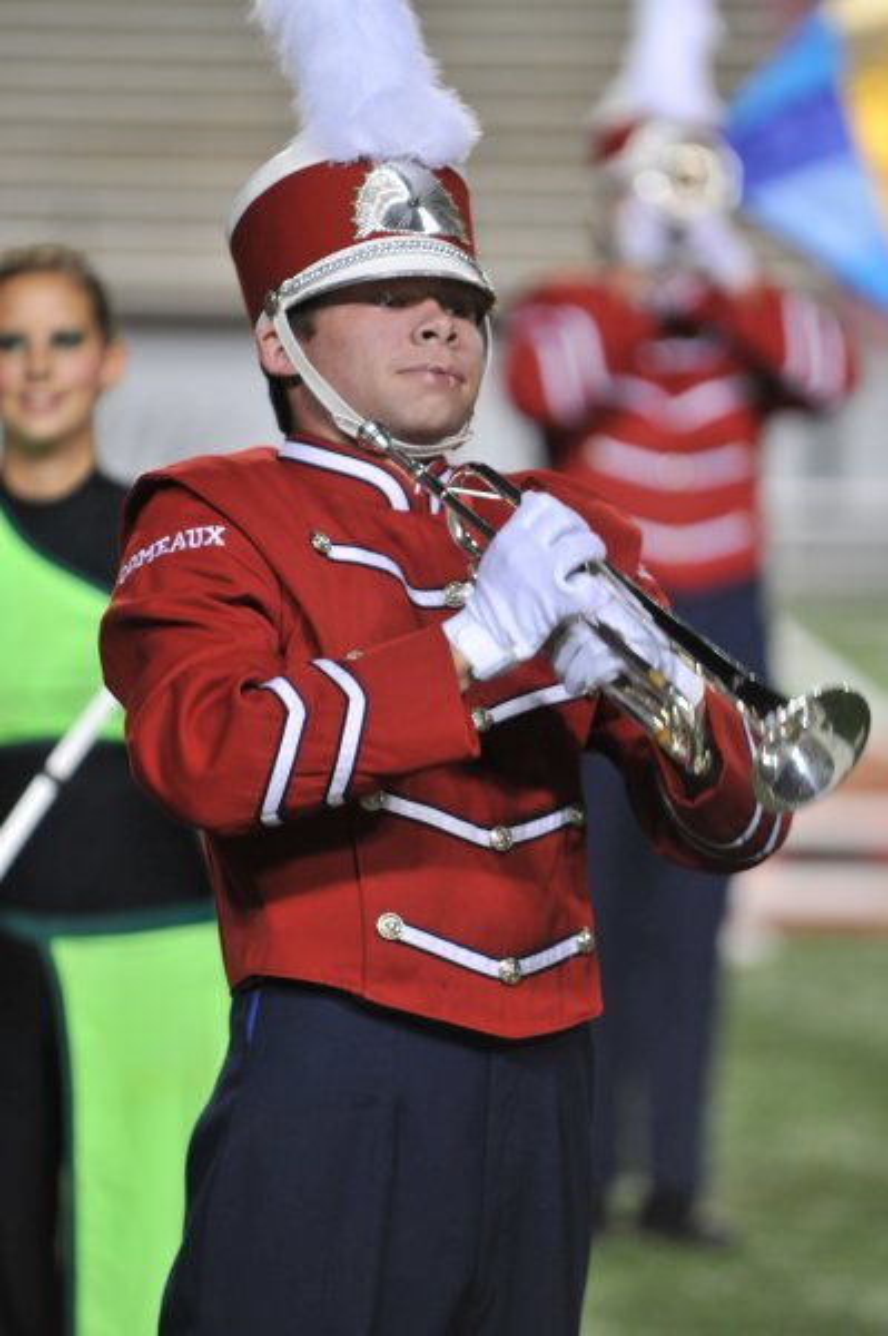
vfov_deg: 7.2
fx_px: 10562
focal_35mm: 285
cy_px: 668
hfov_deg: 4.8
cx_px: 444
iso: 800
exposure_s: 1/250
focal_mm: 190
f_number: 2.8
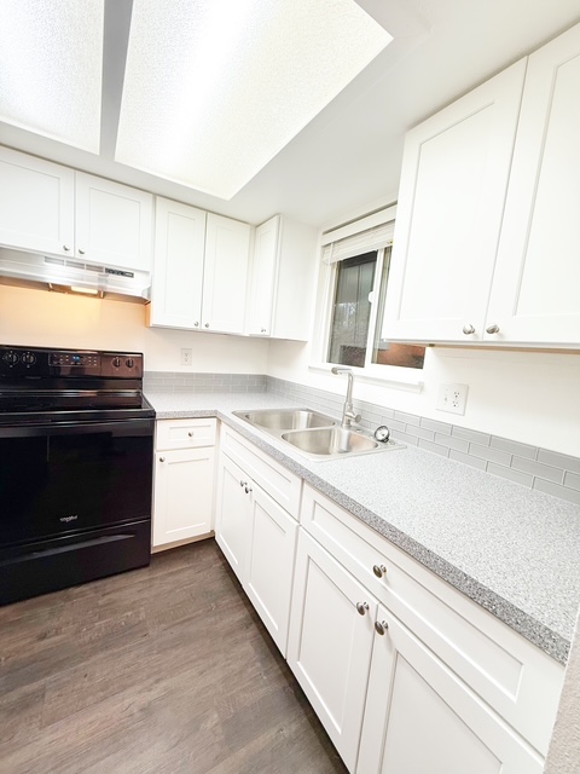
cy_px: 387
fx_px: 313
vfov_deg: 102.1
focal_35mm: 14
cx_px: 290
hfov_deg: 85.7
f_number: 2.2
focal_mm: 2.22
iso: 100
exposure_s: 1/120
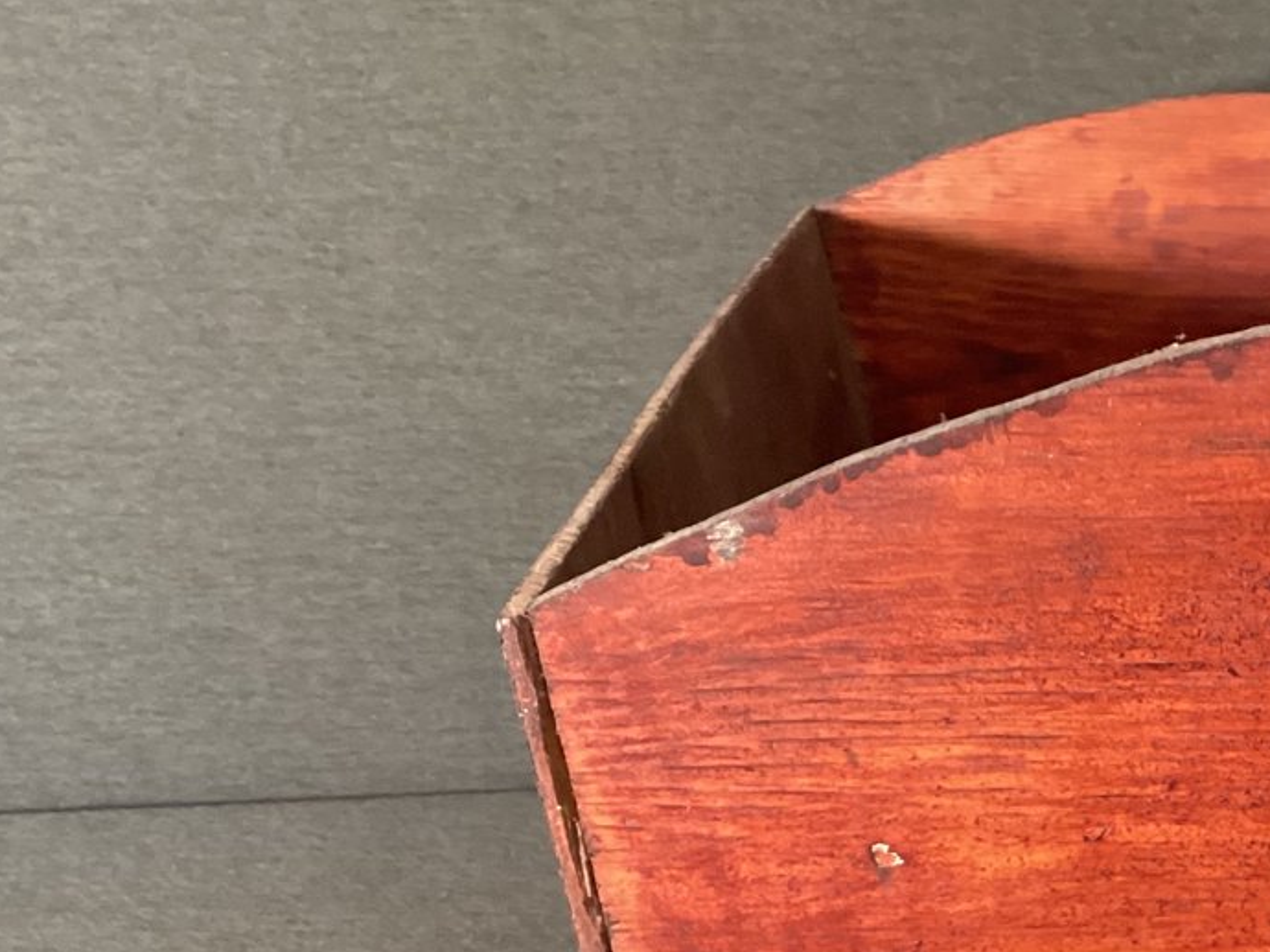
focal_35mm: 68
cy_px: 763
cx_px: 1238
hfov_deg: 27.1
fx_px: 2494
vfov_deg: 21.3
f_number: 2.4
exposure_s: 1/30
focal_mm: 3.3
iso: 400
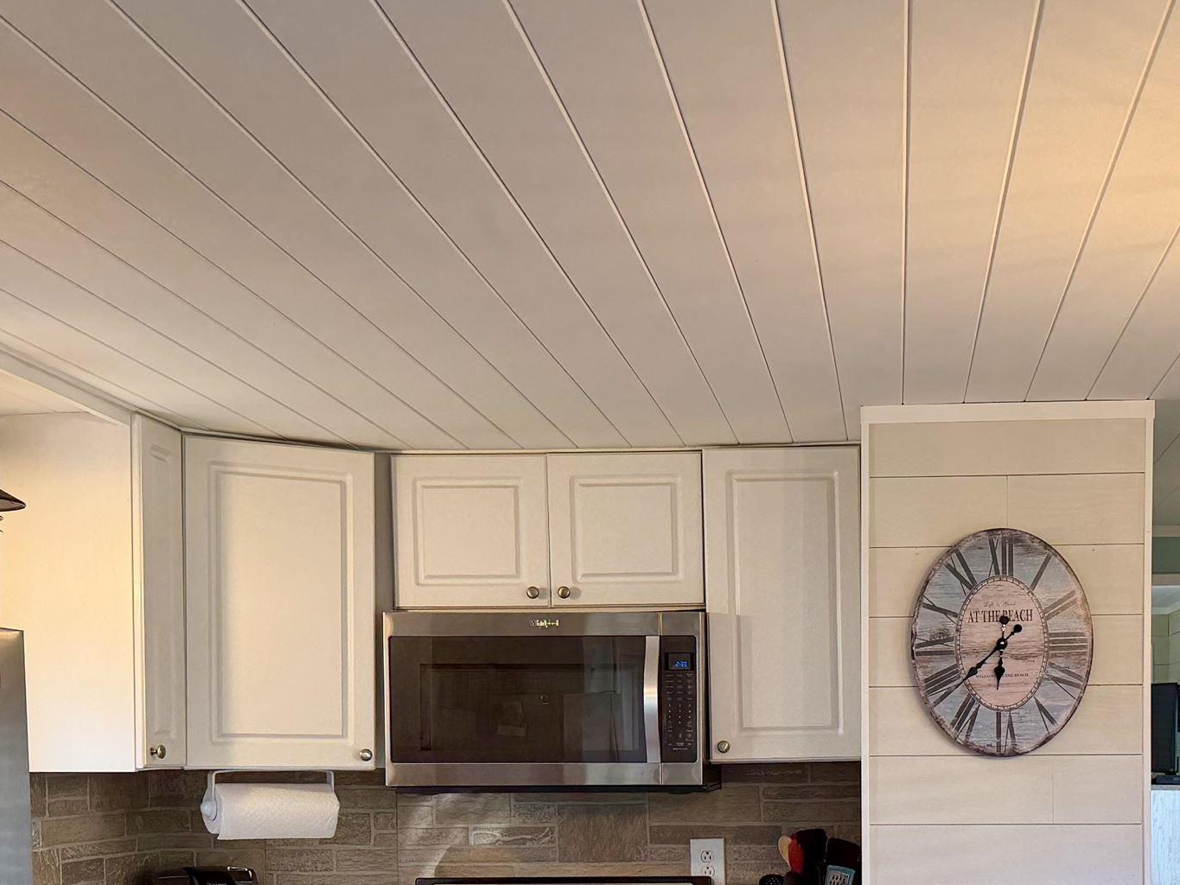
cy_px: 789
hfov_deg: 35.0
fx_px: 1841
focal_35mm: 54
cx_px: 836
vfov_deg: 26.2
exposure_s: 1/120
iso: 125
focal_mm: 6.76
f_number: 1.78
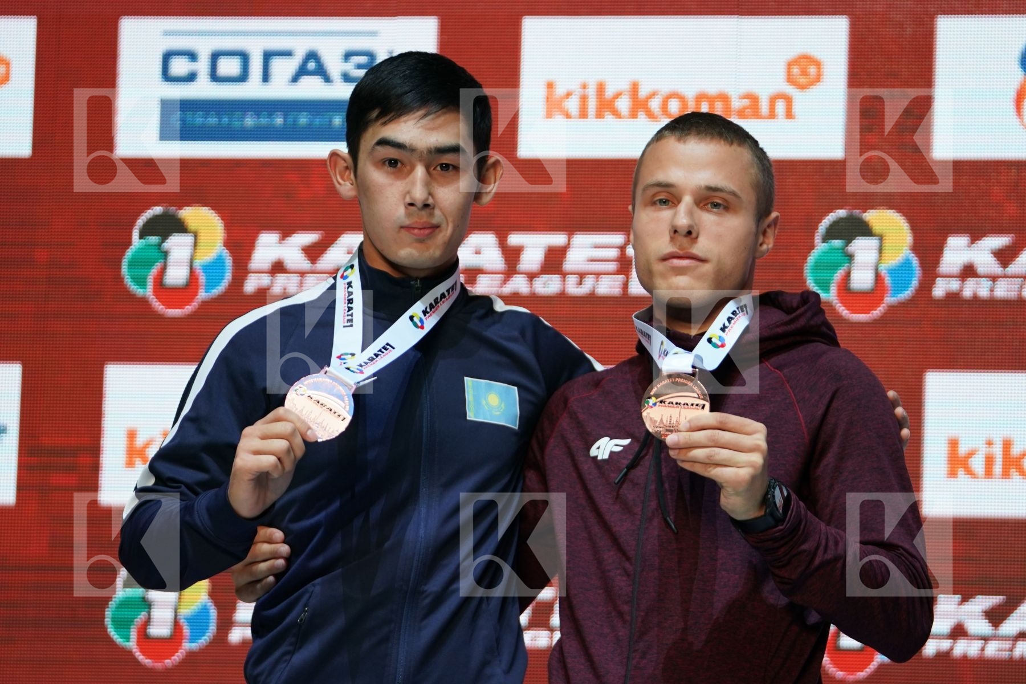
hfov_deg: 9.8
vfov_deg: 6.5
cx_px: 513
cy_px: 342
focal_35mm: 210
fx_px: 5985
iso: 320
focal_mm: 140
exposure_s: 1/250
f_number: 2.8
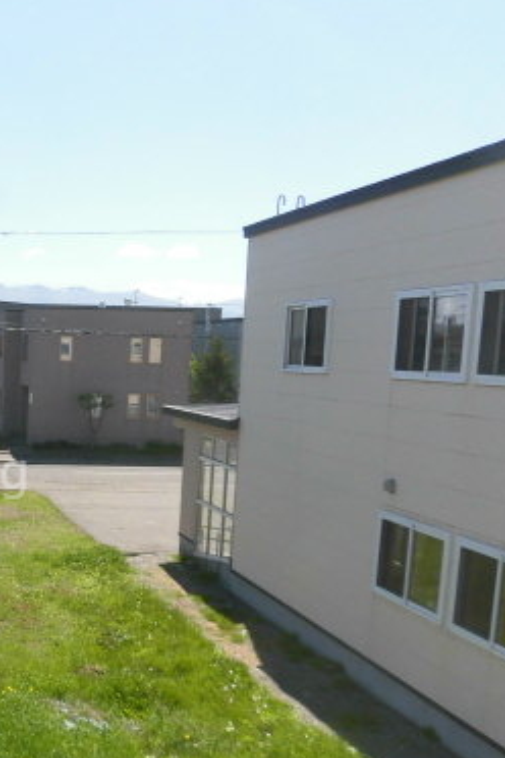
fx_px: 905
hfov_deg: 27.4
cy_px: 475
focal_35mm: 43
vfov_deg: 45.0
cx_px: -102
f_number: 3.1
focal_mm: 4.3
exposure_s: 1/800
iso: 100
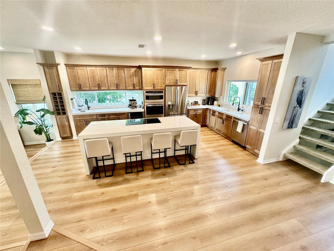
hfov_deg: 102.1
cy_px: 126
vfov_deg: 85.7
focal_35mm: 14
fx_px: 135
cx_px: 167
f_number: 2.2
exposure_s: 1/120
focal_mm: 2.22
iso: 320
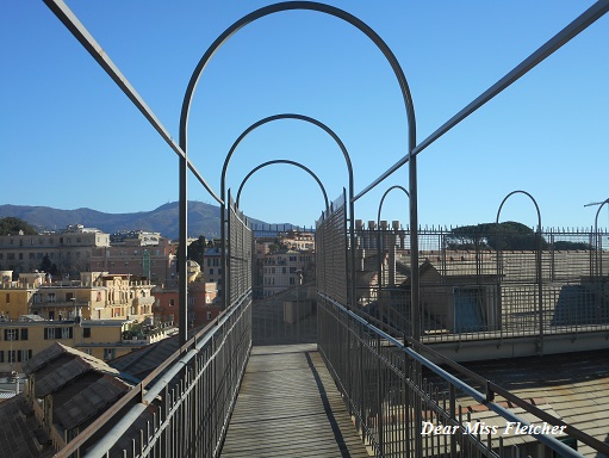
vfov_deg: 32.9
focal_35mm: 44
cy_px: 229
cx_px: 304
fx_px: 775
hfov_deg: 42.9
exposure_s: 1/500
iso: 80
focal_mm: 7.9
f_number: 4.7
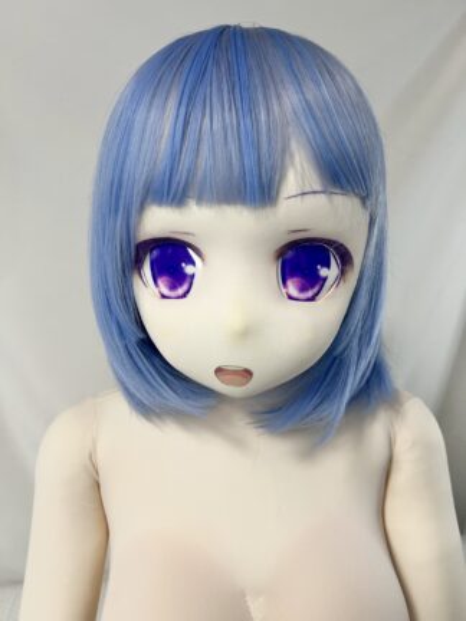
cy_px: 310
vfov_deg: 67.3
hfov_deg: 53.1
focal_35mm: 26
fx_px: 467
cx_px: 233
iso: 80
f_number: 1.5
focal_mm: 5.7
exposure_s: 1/120
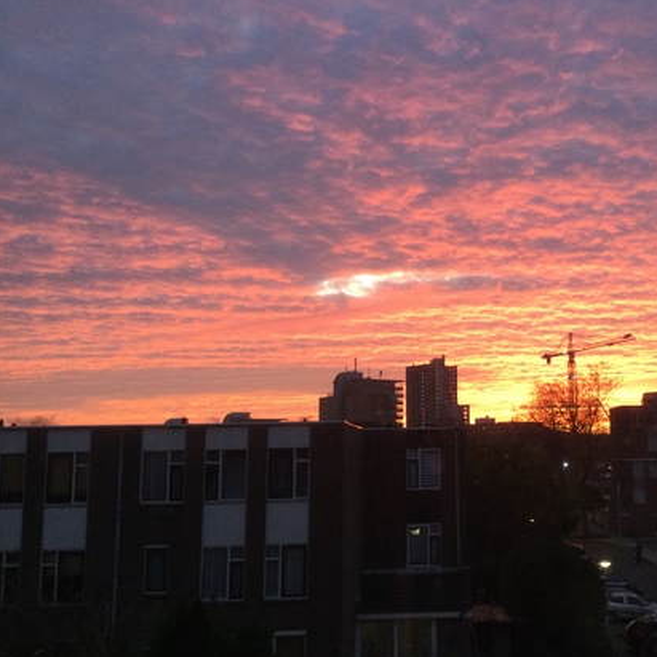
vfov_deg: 41.8
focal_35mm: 40
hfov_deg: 40.9
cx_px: 476
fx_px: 859
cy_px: 347
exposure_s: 1/33
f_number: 2.4
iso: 100
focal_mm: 3.3
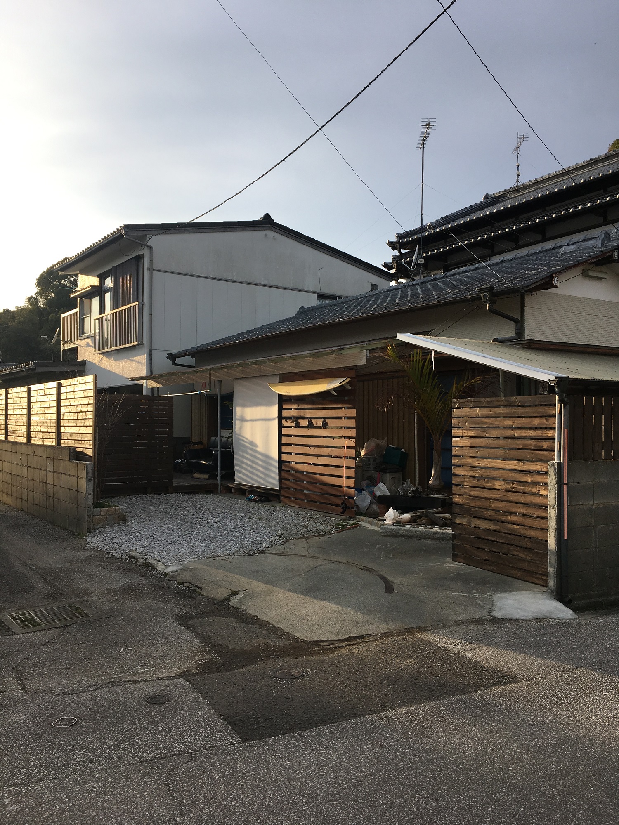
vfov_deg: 61.7
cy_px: 412
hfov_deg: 48.2
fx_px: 691
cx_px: 310
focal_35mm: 29
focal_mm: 4.15
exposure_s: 1/927
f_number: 2.2
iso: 25
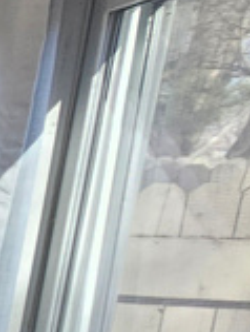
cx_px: -729
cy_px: 372
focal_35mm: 84
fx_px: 807
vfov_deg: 21.9
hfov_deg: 8.4
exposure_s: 1/120
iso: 64
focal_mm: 2.2
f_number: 2.2
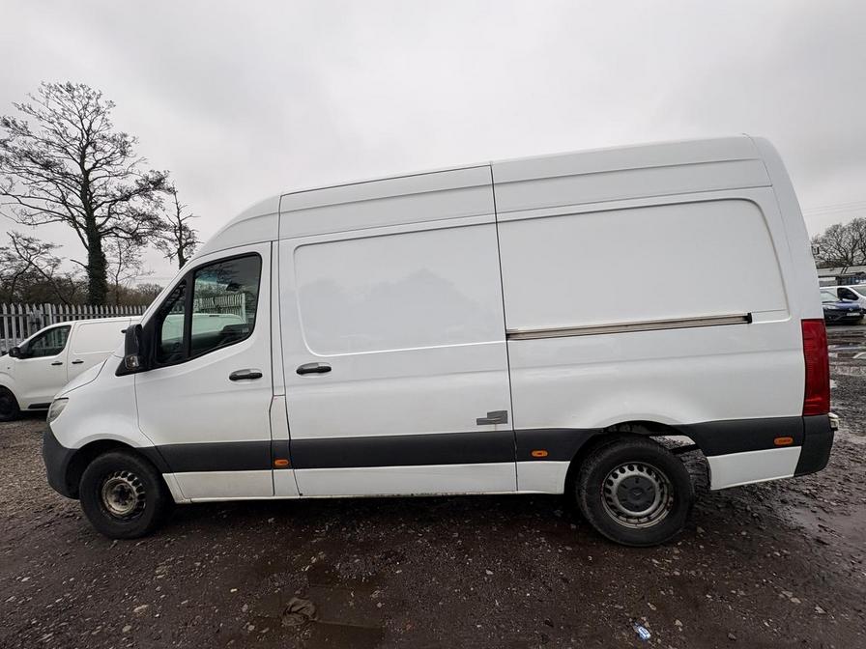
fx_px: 350
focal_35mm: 14
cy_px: 324
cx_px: 433
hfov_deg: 102.1
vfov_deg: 85.7
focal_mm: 2.22
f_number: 2.2
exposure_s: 1/412
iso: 40
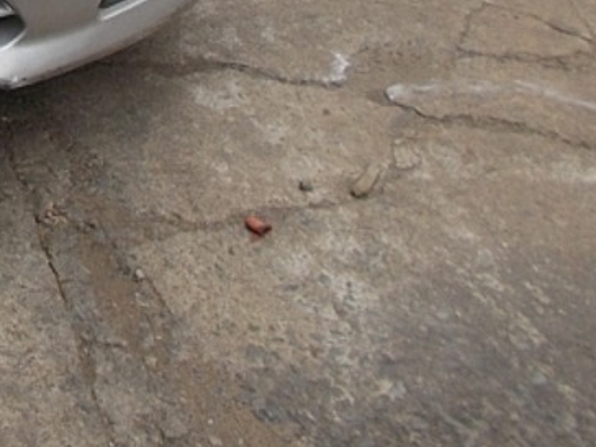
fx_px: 1498
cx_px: -207
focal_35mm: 87
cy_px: -273
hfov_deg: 20.3
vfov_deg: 15.3
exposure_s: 1/250
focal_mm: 4.6
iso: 80
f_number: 3.2
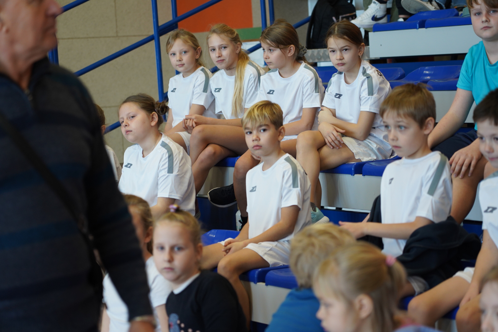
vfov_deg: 13.0
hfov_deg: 19.5
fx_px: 1453
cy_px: 166
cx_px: 249
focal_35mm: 105
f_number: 4
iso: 1250
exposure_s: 1/100
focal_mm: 105
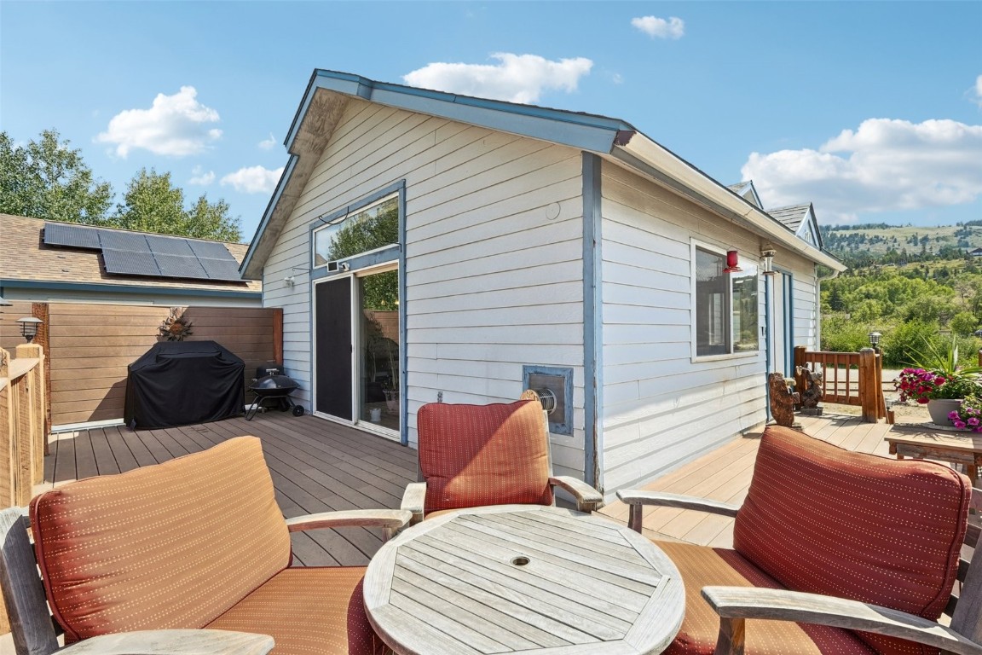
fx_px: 409
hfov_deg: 100.4
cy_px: 328
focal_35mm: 15
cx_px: 491
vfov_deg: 77.3
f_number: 8
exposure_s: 1/200
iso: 800
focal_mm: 10
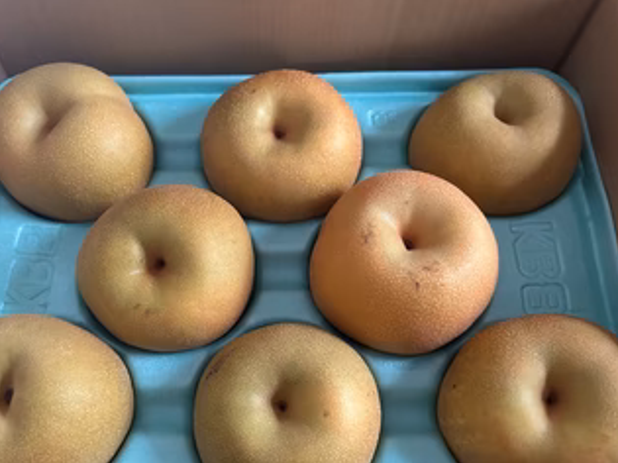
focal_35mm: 33
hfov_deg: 55.1
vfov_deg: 42.6
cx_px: 255
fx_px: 589
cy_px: 286
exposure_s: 1/42
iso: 500
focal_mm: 5.7
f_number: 1.5
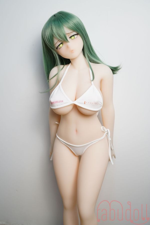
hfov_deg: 37.9
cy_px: 112
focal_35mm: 35
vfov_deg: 54.4
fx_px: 219
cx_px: 75
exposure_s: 1/100
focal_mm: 35
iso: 400
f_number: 4.5
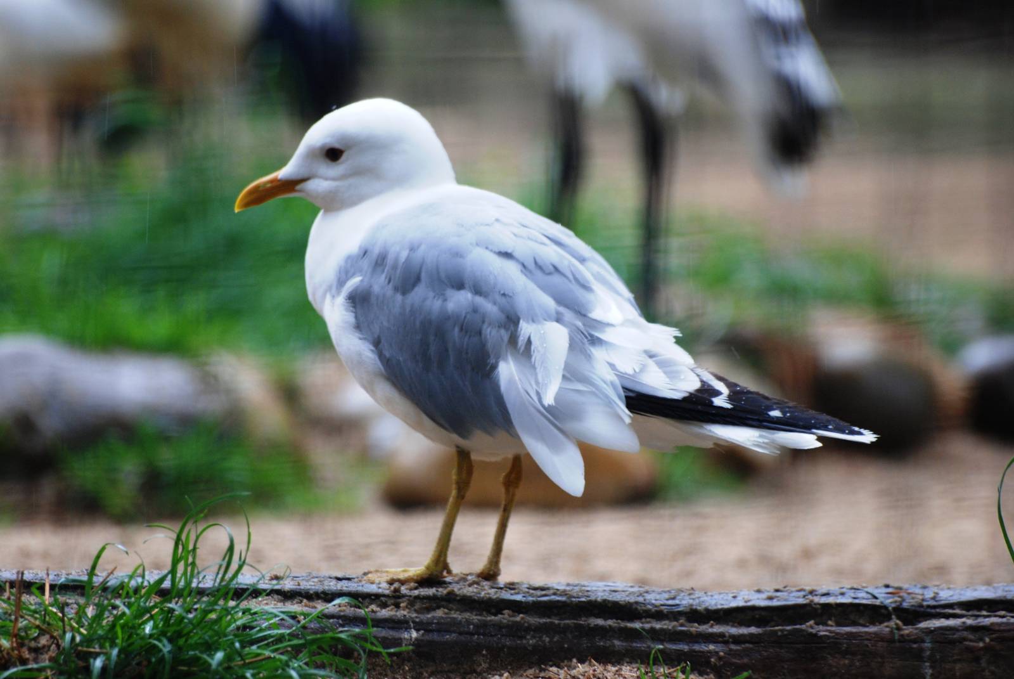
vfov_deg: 3.1
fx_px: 12690
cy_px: 340
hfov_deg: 4.6
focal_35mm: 450
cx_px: 507
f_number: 5.6
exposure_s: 1/160
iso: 400
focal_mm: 300
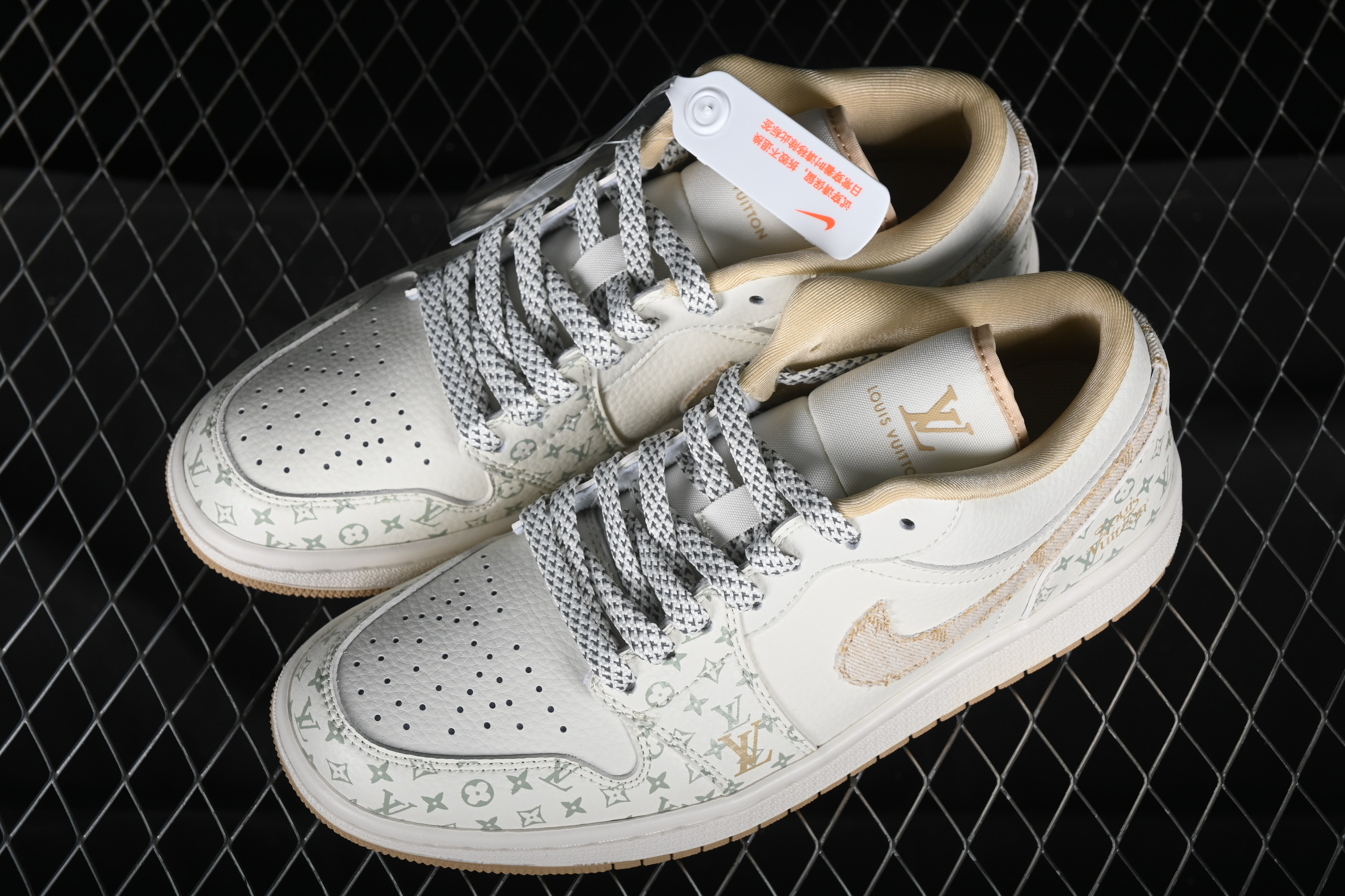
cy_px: 448
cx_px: 672
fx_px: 2802
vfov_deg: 18.2
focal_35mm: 75
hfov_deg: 27.0
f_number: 7.1
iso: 200
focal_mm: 50
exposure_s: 1/200
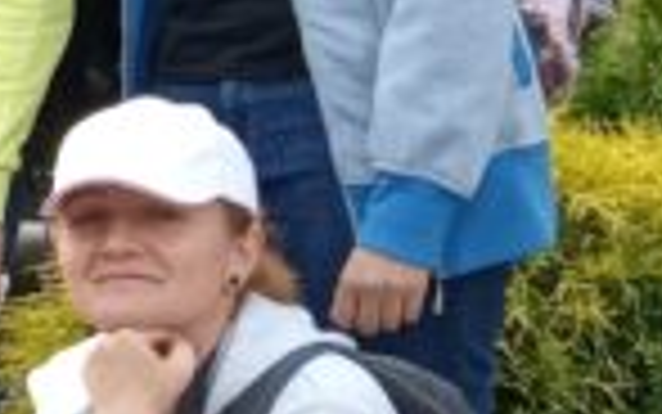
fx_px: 3610
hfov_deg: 9.1
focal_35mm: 200
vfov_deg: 6.5
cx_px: -1081
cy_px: -81
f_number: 2.2
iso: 111
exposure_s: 1/231
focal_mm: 3.79
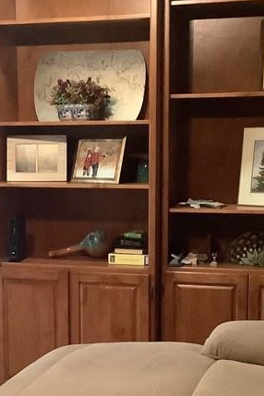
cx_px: 78
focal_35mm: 77
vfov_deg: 26.1
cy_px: 270
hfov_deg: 17.6
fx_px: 847
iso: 640
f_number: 2.4
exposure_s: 1/25
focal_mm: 3.3
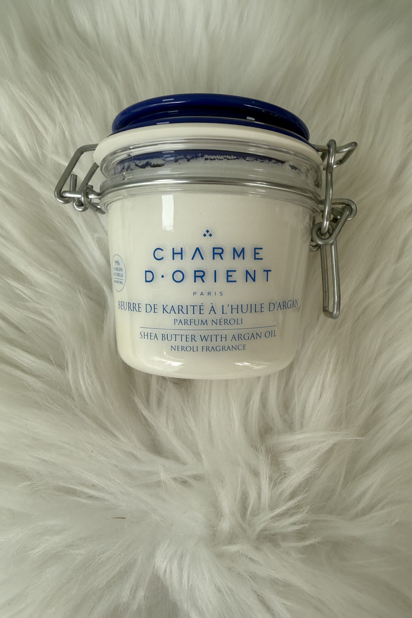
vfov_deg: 71.5
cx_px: 229
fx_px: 429
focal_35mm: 25
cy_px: 309
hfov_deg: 51.2
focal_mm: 2.22
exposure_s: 1/105
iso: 40
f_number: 2.2
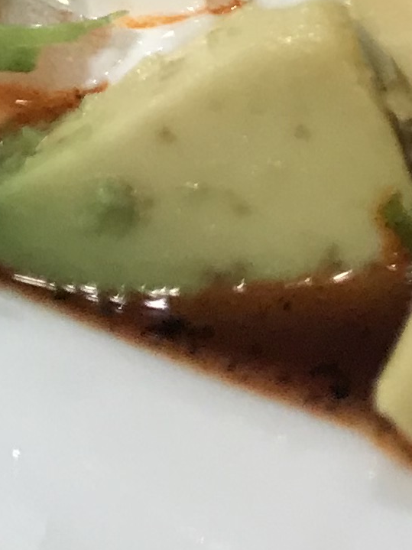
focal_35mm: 157
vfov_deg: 10.6
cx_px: 823
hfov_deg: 8.9
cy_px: -818
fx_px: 2492
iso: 25
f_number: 1.8
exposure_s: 1/40
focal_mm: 3.99
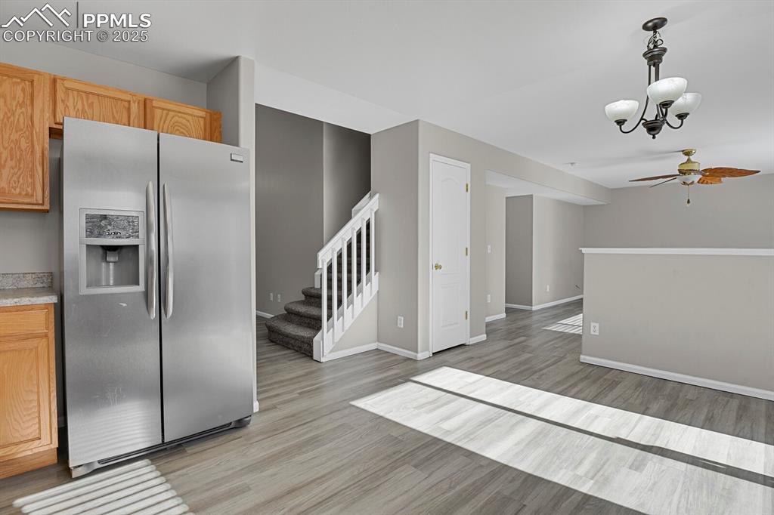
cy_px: 258
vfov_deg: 70.4
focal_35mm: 17
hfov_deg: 93.3
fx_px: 365
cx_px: 387
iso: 1000
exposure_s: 1/20
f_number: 8
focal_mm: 17
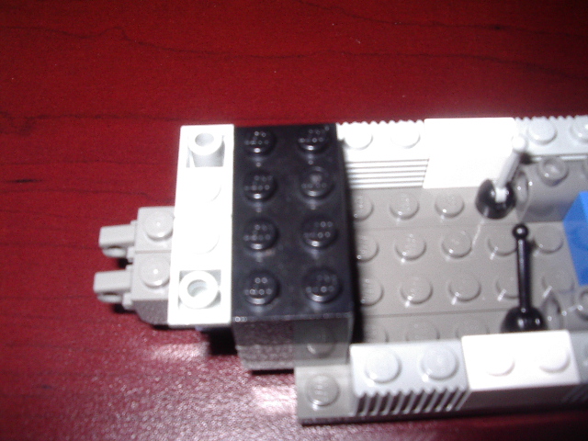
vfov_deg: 37.7
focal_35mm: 38
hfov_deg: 49.0
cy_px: 220
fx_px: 645
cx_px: 294
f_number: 4.8
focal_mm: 5.8
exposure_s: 1/60
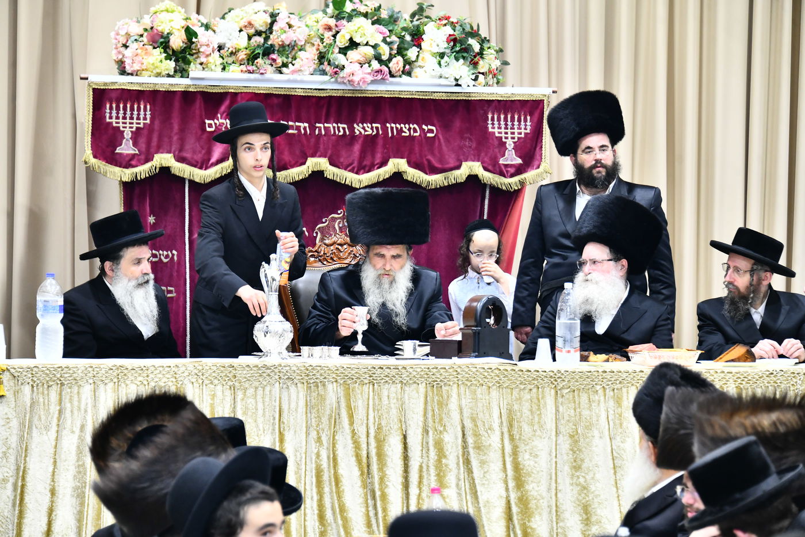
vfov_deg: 9.5
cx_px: 402
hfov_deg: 14.2
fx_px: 3242
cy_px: 268
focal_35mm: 145
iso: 2000
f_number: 5.6
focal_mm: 145
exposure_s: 1/160
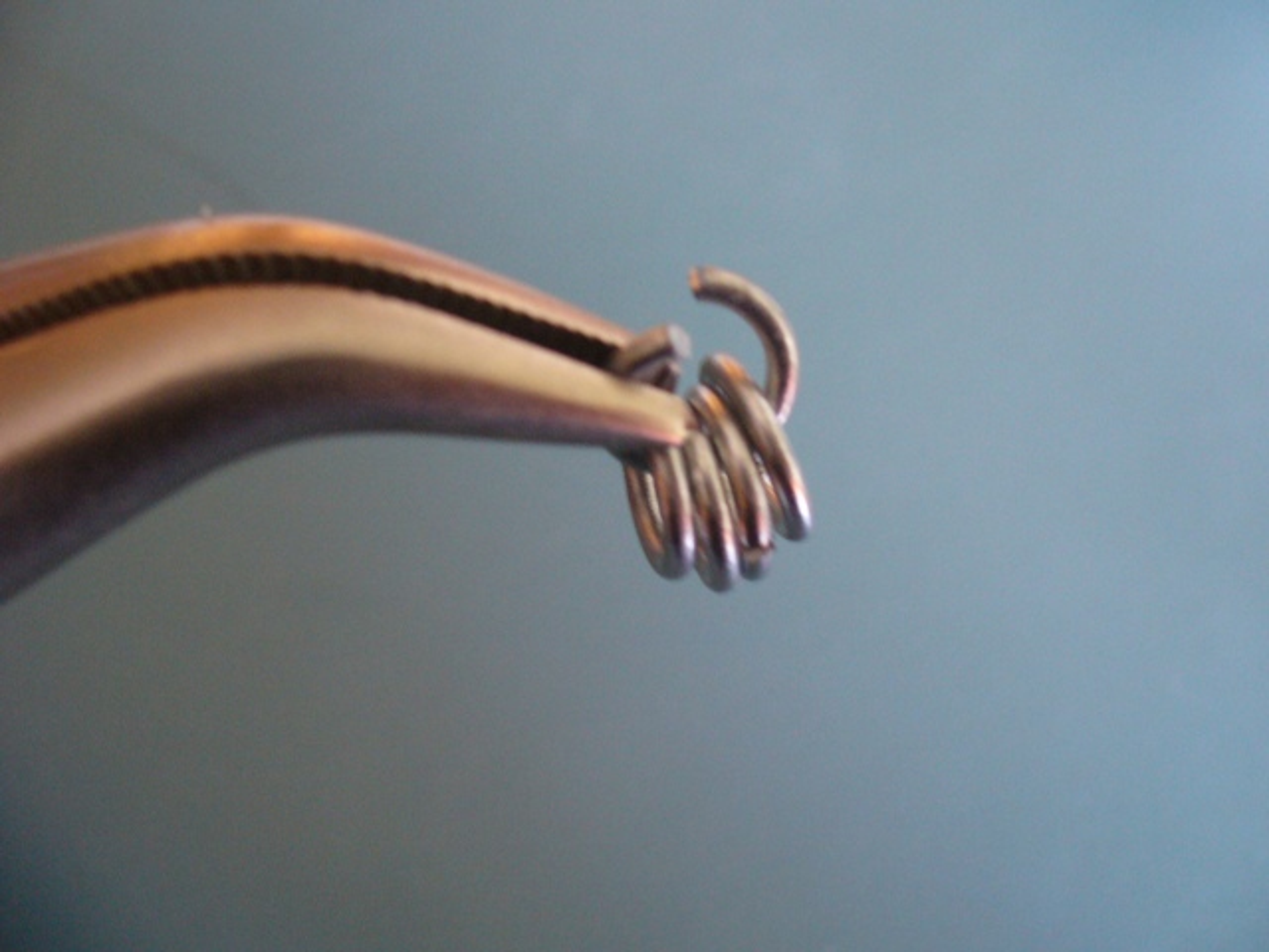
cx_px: 634
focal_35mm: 37
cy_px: 476
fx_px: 1356
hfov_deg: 50.1
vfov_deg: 38.7
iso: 200
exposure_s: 1/15
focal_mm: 6.1
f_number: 2.8
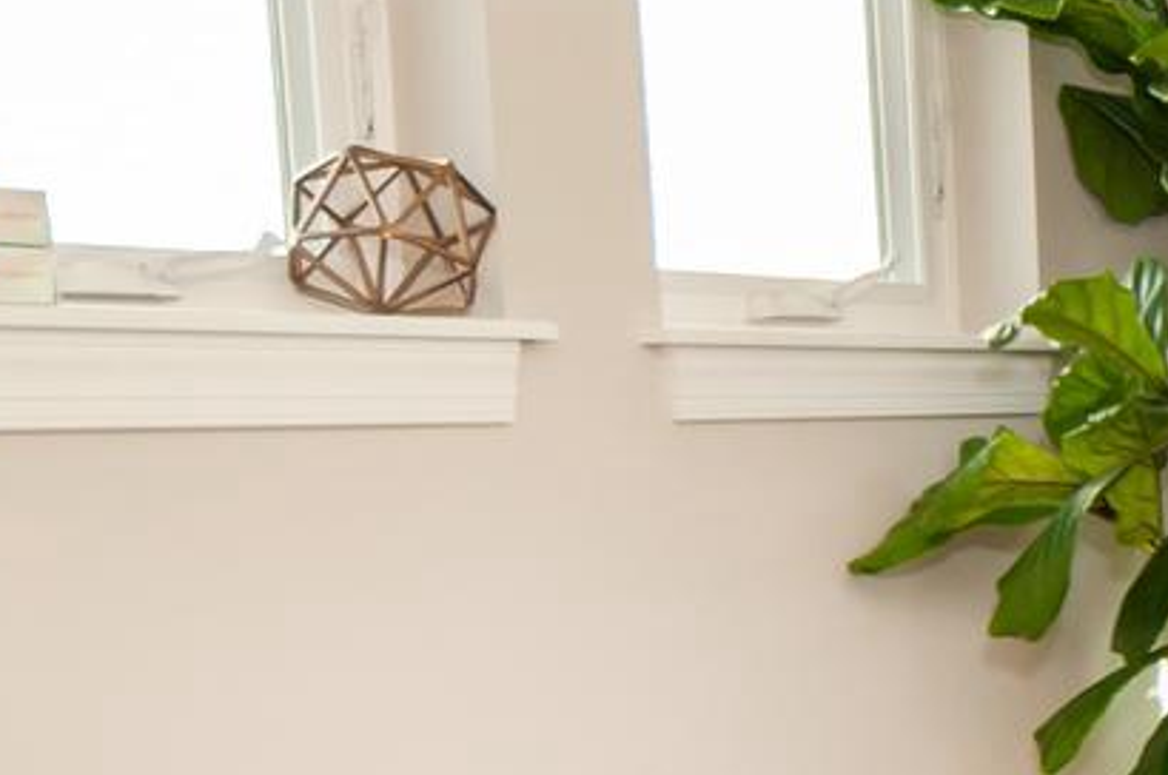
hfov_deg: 22.2
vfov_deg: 19.3
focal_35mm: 70
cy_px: 539
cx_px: 1880
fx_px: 2268
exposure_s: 1/100
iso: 400
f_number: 4
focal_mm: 14
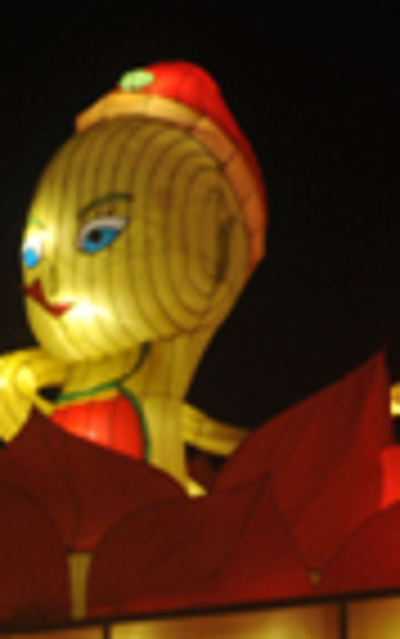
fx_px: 2837
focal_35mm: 163
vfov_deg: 12.3
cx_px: 378
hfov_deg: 8.0
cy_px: 893
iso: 1250
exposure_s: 1/400
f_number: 3.5
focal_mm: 38
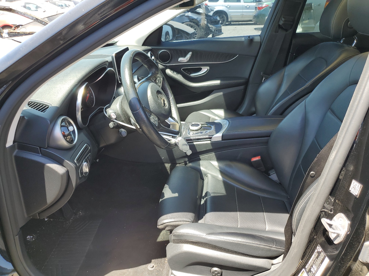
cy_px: 138
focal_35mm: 26
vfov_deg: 53.1
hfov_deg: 67.3
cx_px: 184
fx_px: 277
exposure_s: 1/312
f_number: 1.5
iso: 50
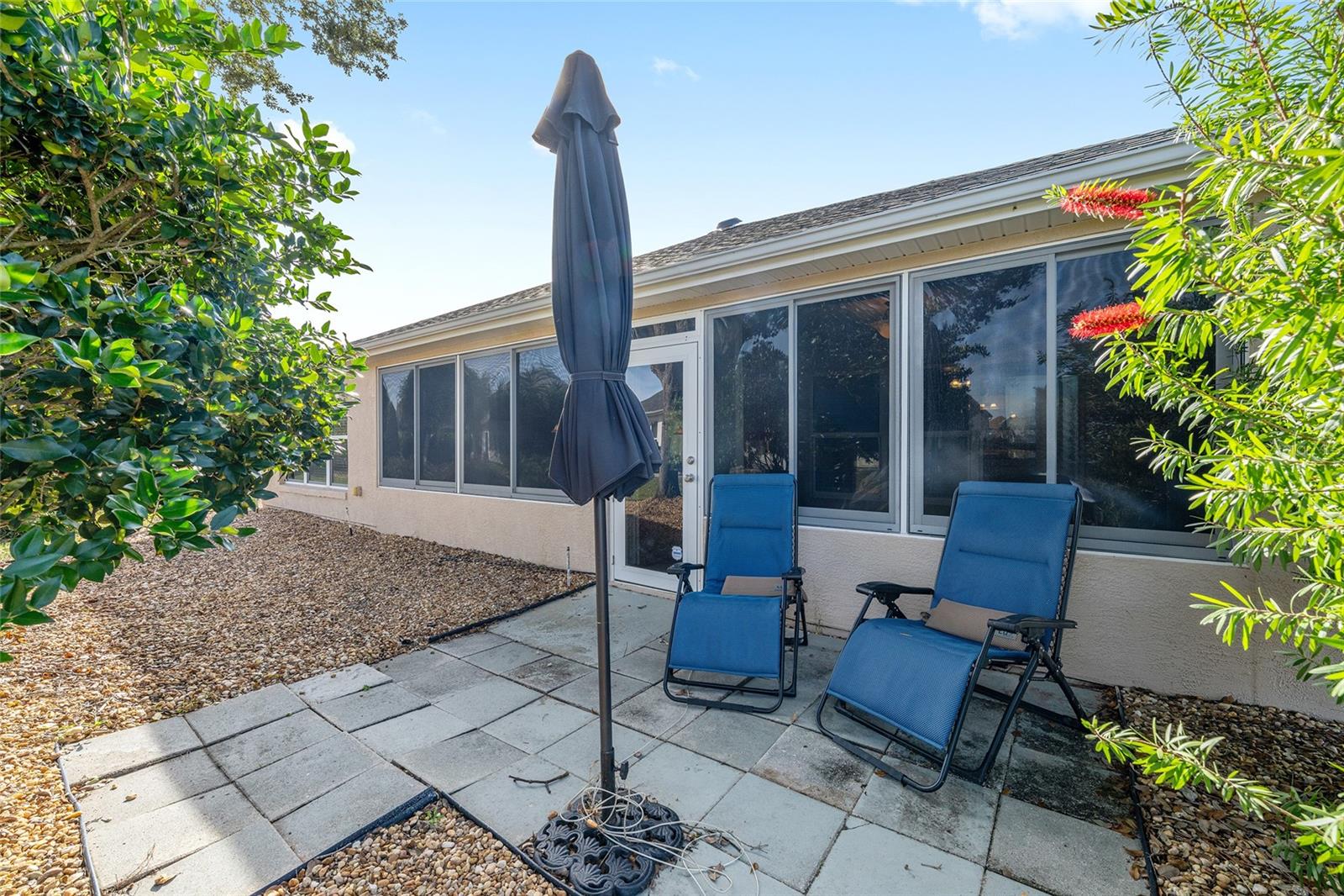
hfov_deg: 104.3
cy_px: 448
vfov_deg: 81.2
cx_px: 672
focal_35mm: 14
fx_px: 523
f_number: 8
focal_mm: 14
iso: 320
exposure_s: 1/200
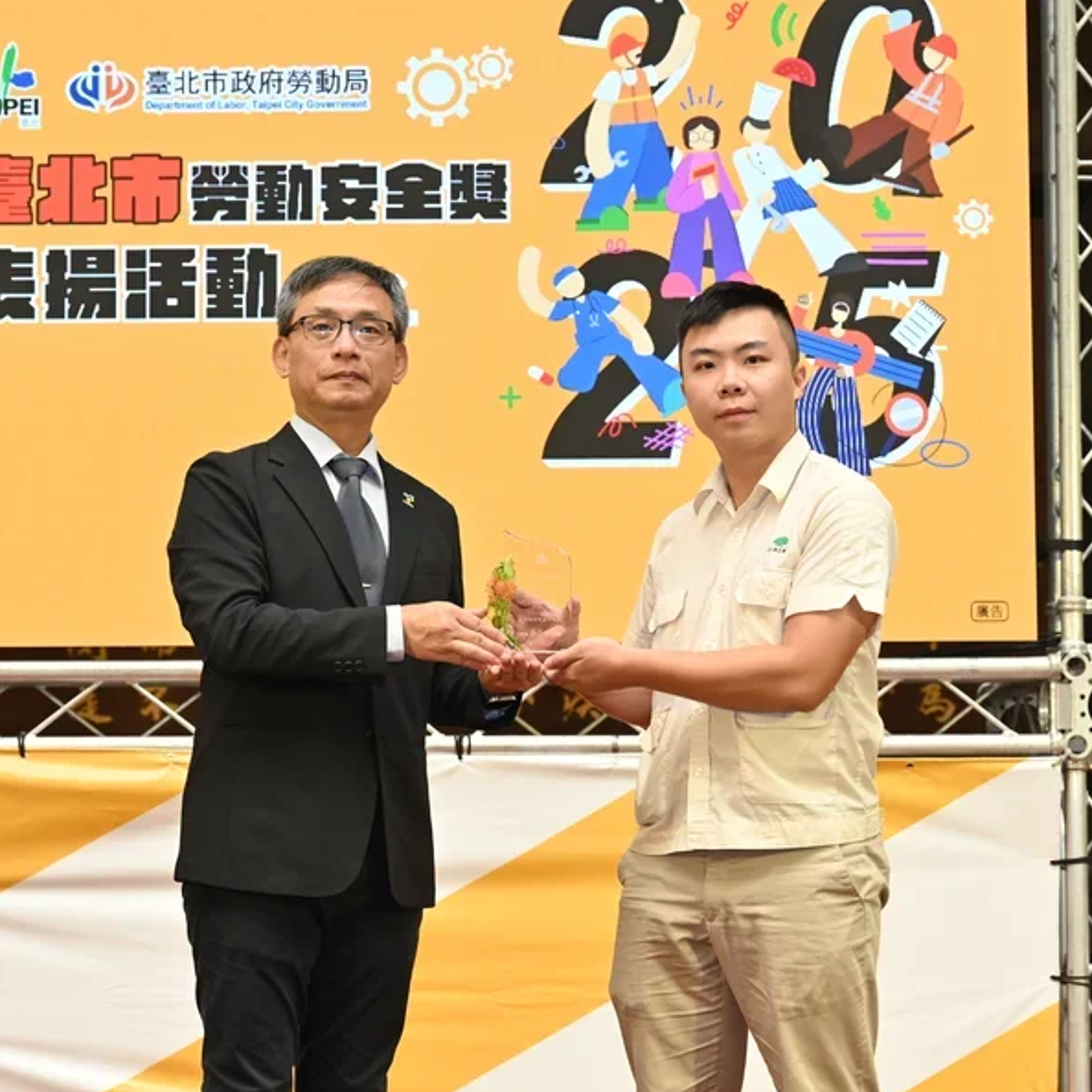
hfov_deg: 20.4
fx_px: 3034
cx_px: 507
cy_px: 549
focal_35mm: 85
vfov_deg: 20.4
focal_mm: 66
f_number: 7.1
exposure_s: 1/200
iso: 1600
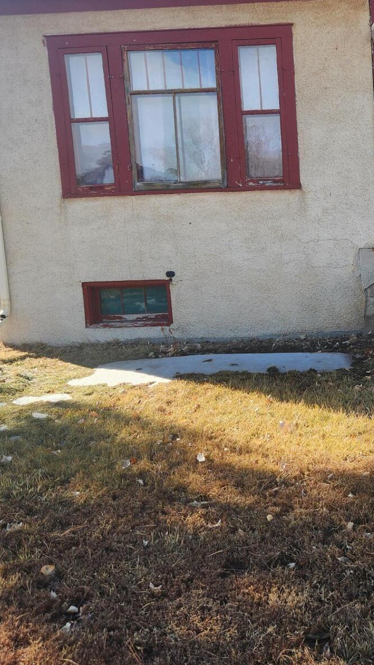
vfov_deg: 48.2
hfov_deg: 26.9
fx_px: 741
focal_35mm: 42
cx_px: 366
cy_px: 291
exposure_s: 1/622
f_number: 1.8
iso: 20
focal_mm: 5.4
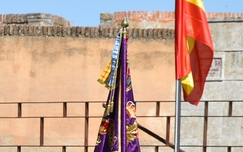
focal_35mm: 738
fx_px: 4889
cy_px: 191
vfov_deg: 1.8
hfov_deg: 2.8
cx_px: 24
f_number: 6.3
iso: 200
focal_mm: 130
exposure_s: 1/640
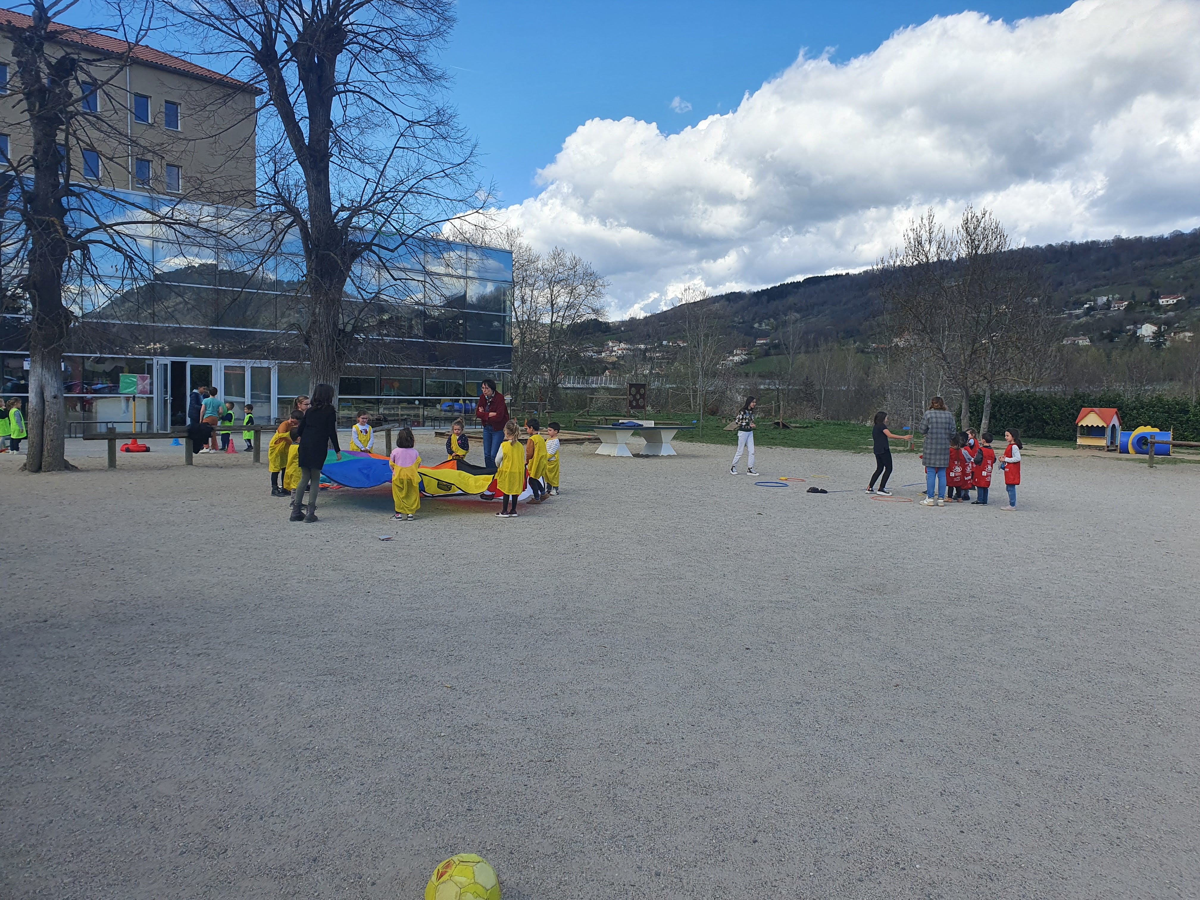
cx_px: 600
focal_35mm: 26
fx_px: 901
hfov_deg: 67.3
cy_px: 450
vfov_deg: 53.1
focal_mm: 4.32
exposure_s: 1/1156
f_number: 2.4
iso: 50
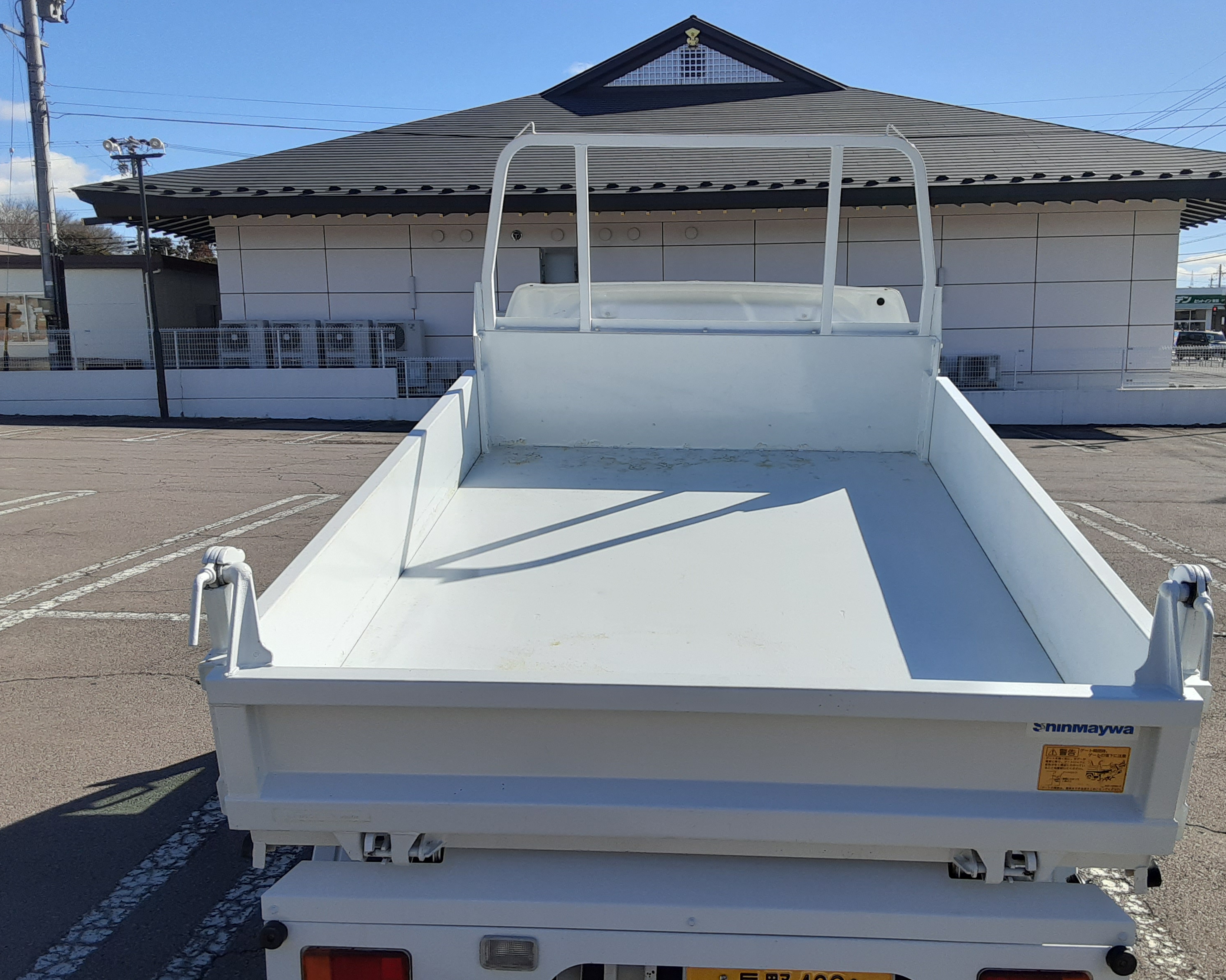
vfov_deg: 50.0
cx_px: 673
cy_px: 502
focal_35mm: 29
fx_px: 1052
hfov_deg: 60.3
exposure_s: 1/2639
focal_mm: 2.91
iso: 40
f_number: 1.9
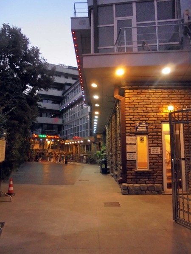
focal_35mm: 26
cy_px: 127
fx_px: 191
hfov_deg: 53.1
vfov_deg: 67.3
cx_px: 96
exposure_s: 1/5
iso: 400
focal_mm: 4.6
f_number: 3.5
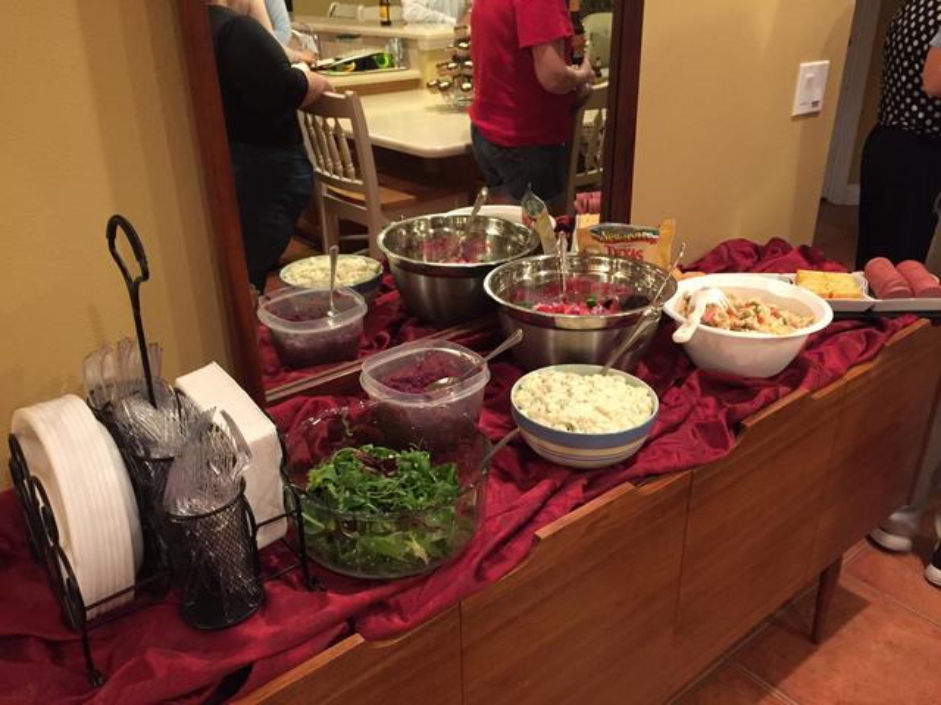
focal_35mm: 29
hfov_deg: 61.7
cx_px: 470
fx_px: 788
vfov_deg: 48.2
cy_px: 352
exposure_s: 1/17
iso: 250
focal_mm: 4.15
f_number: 2.2
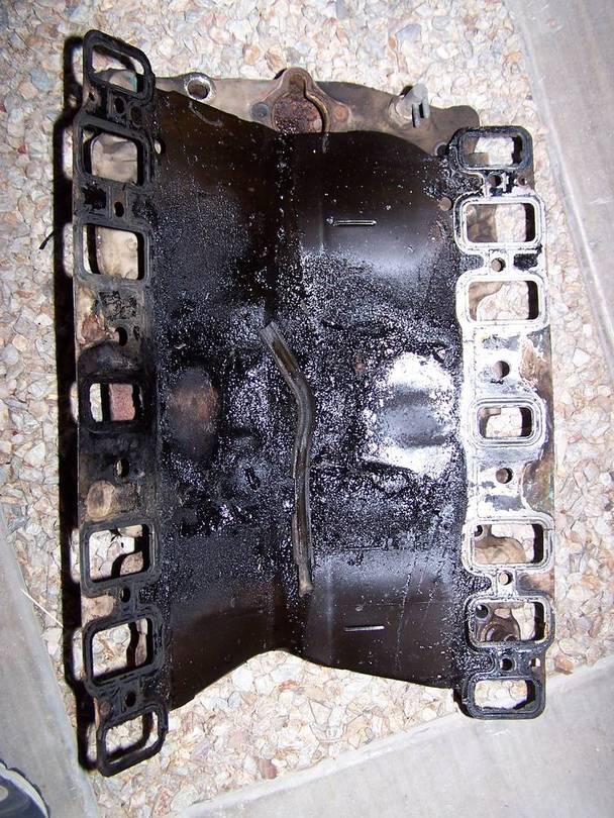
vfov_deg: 49.0
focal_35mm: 38
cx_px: 307
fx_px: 898
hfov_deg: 37.7
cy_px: 409
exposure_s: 1/60
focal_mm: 6.3
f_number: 2.8
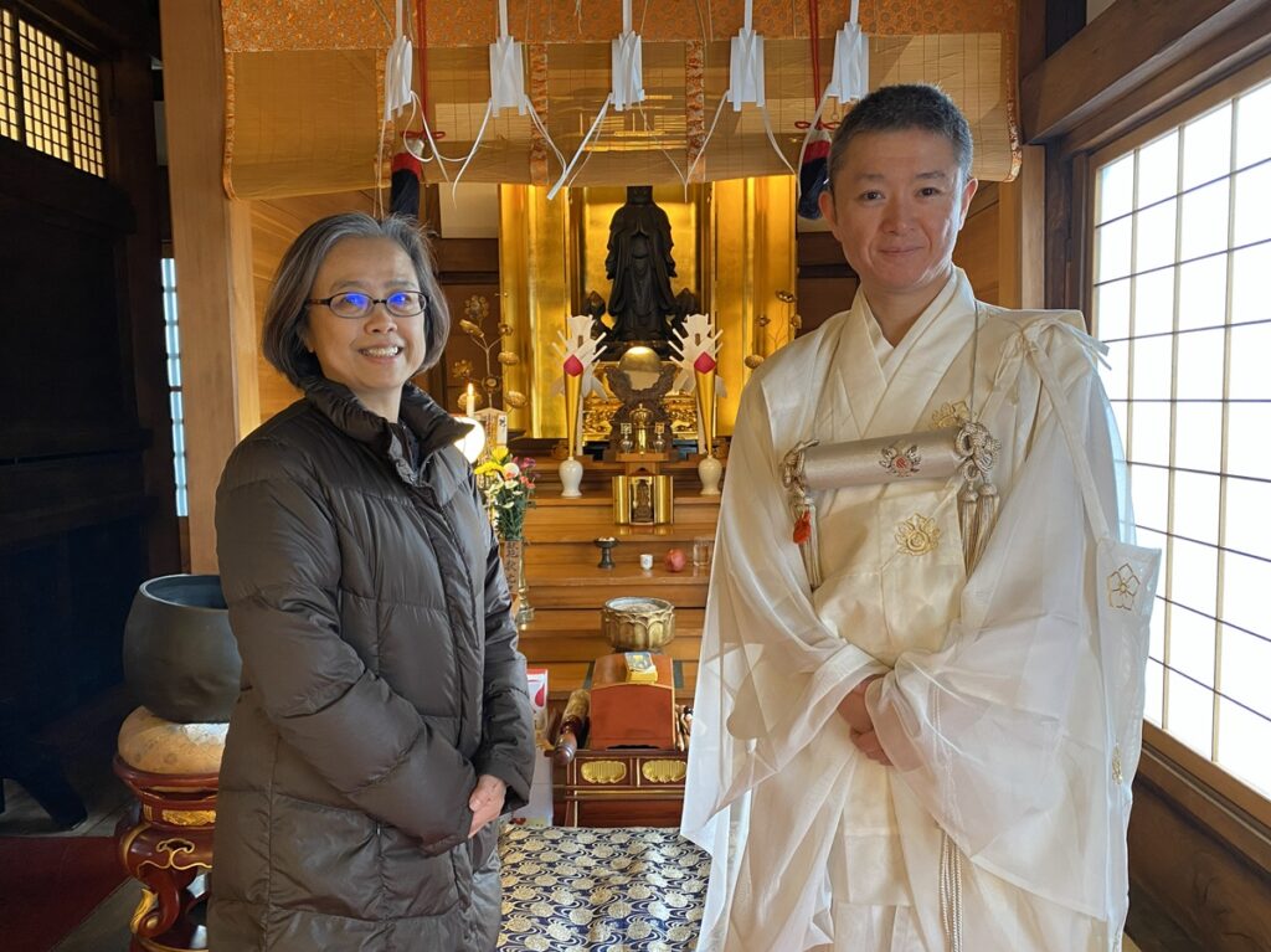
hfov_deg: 67.3
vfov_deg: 53.0
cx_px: 636
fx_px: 954
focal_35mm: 26
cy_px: 476
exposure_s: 1/50
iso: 320
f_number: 1.8
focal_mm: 4.25
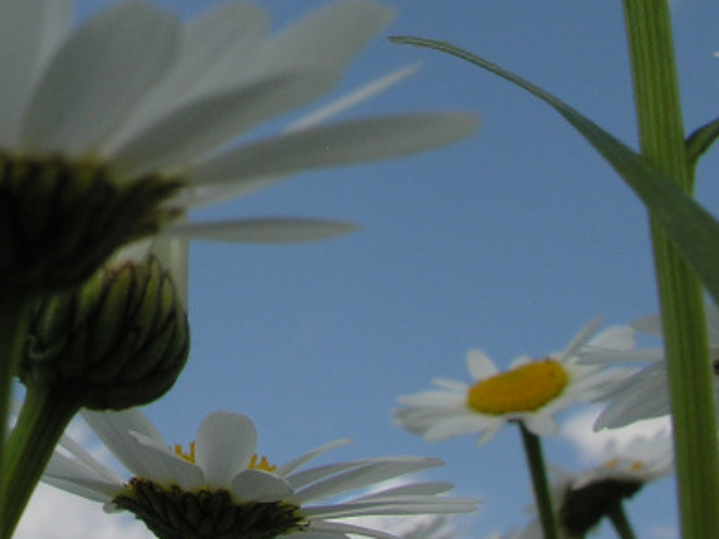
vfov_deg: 12.3
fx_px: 2409
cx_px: -92
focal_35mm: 116
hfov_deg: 16.4
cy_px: -192
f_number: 7.1
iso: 50
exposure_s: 1/267
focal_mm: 8.9
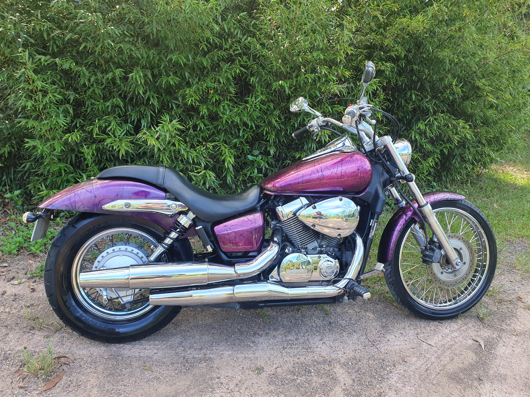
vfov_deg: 53.1
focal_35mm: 26
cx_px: 265
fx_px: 398
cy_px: 198
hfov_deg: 67.3
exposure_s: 1/128
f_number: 2.4
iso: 50
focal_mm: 4.32
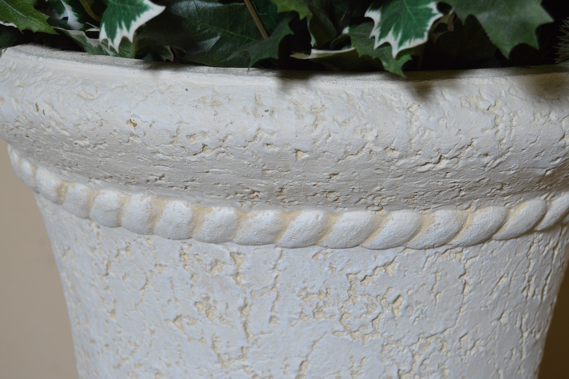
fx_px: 1303
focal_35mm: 82
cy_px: 190
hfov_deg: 24.6
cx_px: 284
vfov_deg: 16.5
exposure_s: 1/80
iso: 400
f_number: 6.3
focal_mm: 55
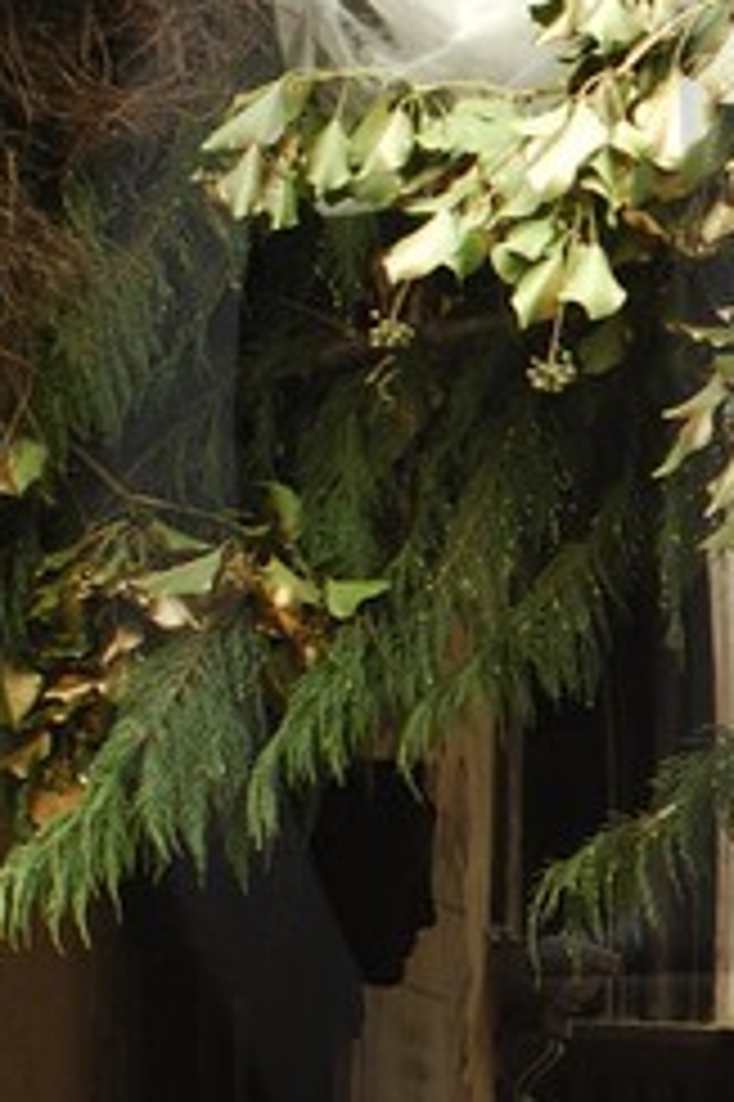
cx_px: 1473
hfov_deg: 1.7
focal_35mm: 784
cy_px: 427
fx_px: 24009
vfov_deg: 2.6
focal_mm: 80
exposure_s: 1/8
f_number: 6.3
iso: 100
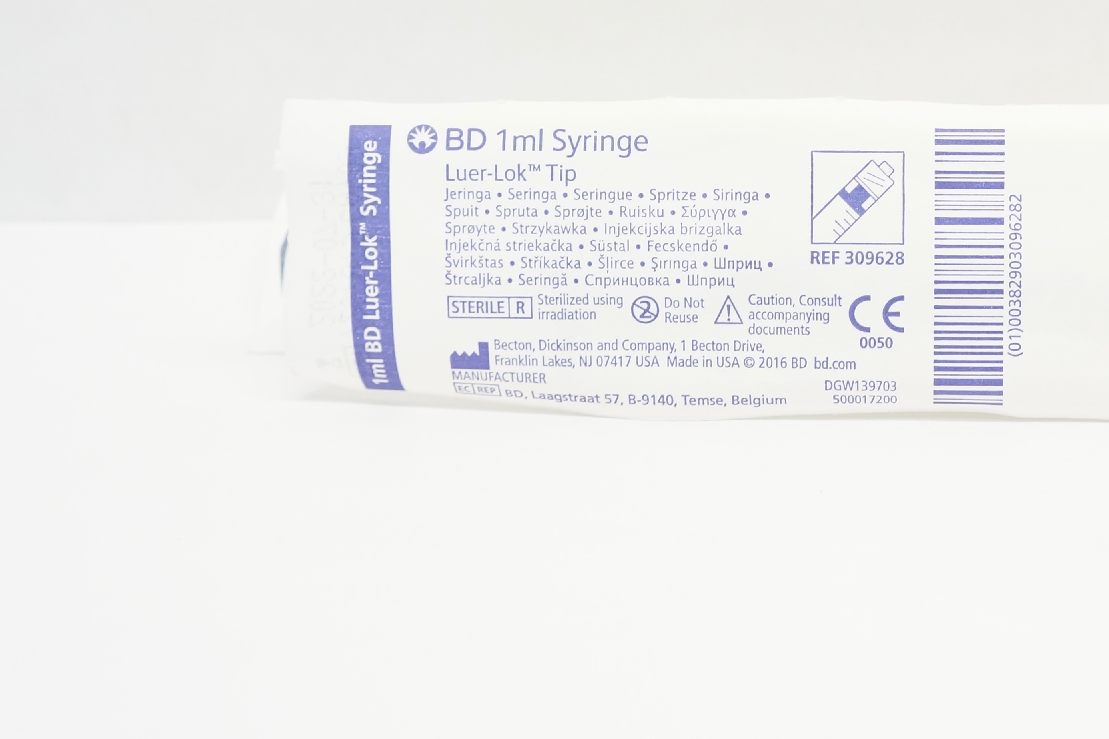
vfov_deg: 19.7
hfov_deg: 28.6
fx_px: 2125
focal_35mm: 69
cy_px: 267
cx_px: 885
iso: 800
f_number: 6.3
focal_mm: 26
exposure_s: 1/60
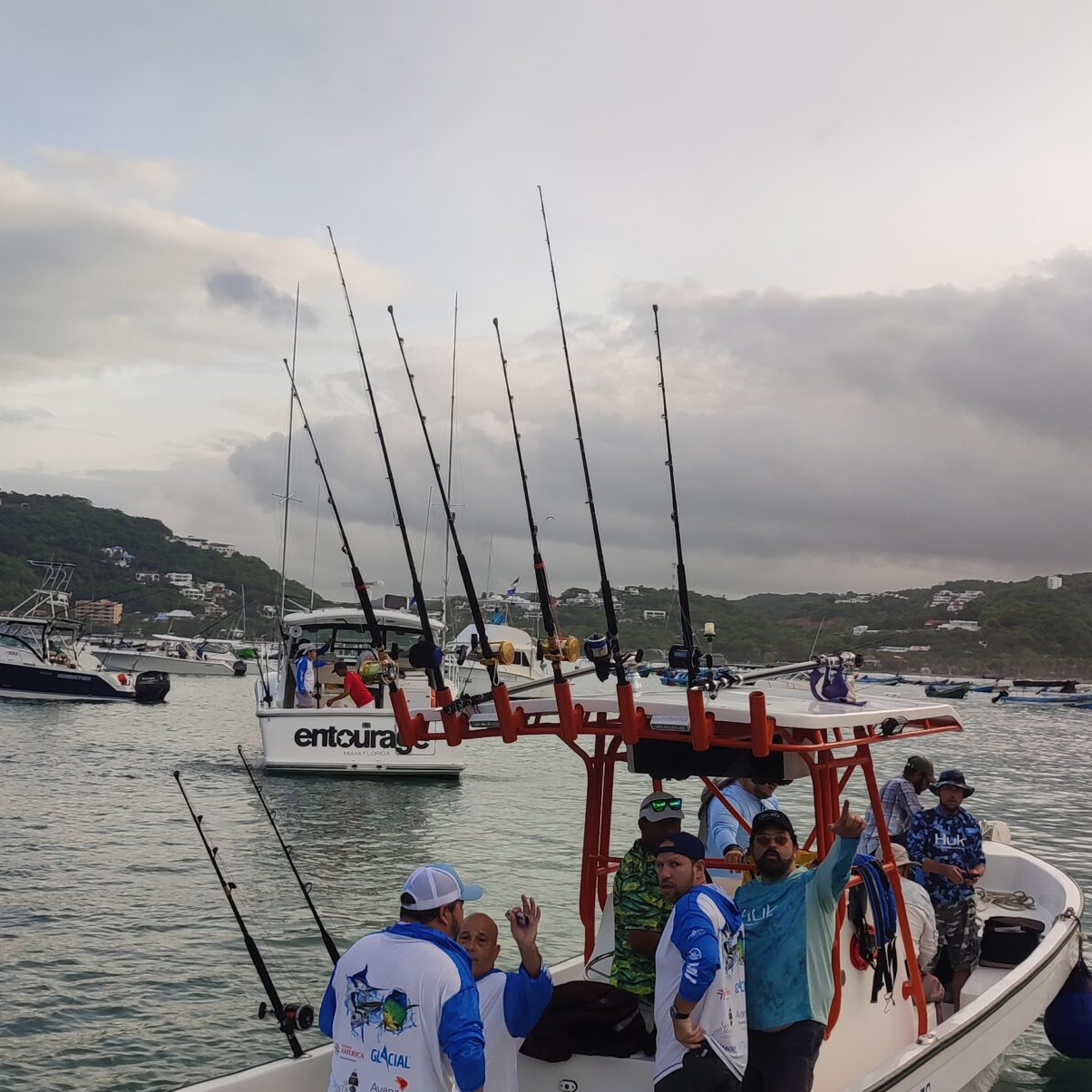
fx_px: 1677
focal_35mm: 47
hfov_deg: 36.0
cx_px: 619
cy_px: 608
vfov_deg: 36.0
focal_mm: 6.04
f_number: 1.9
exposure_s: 1/238
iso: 50
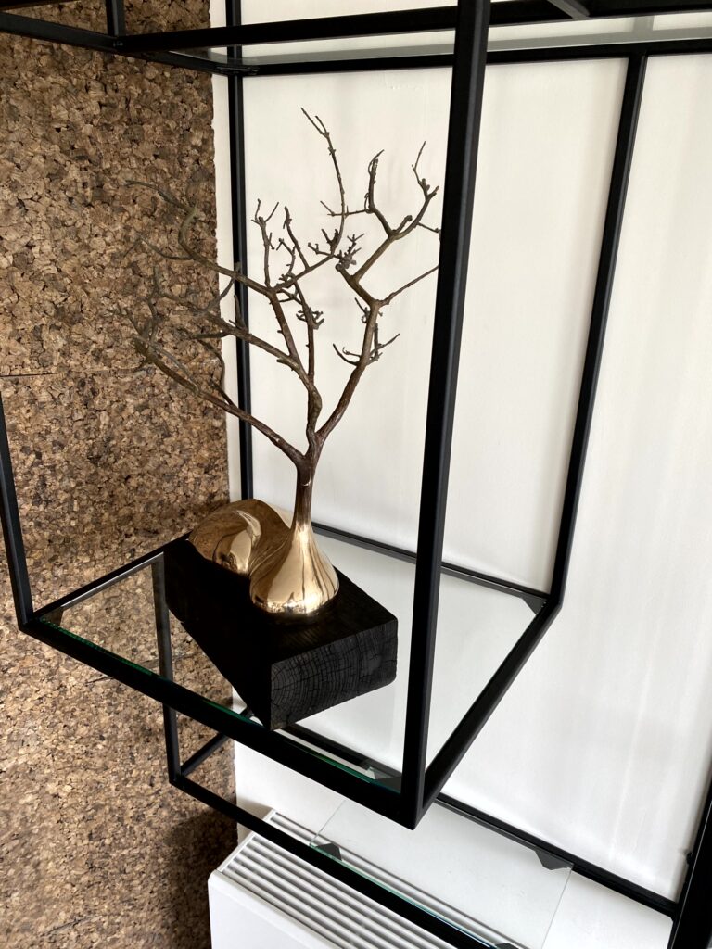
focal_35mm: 26
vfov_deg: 67.3
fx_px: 713
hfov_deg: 53.1
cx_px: 356
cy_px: 474
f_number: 1.8
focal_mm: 4.25
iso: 100
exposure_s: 1/121
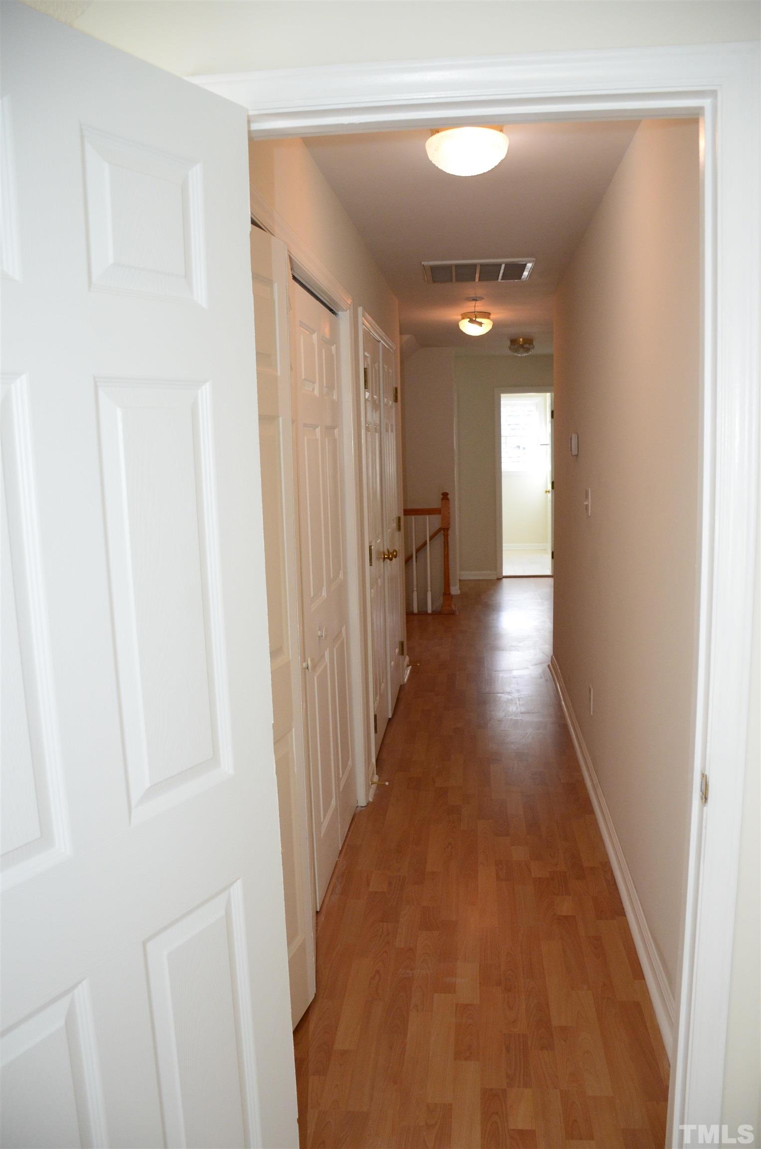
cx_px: 380
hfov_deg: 47.7
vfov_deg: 67.5
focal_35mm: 27
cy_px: 574
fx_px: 860
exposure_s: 1/250
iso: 1000
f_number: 4
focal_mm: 18
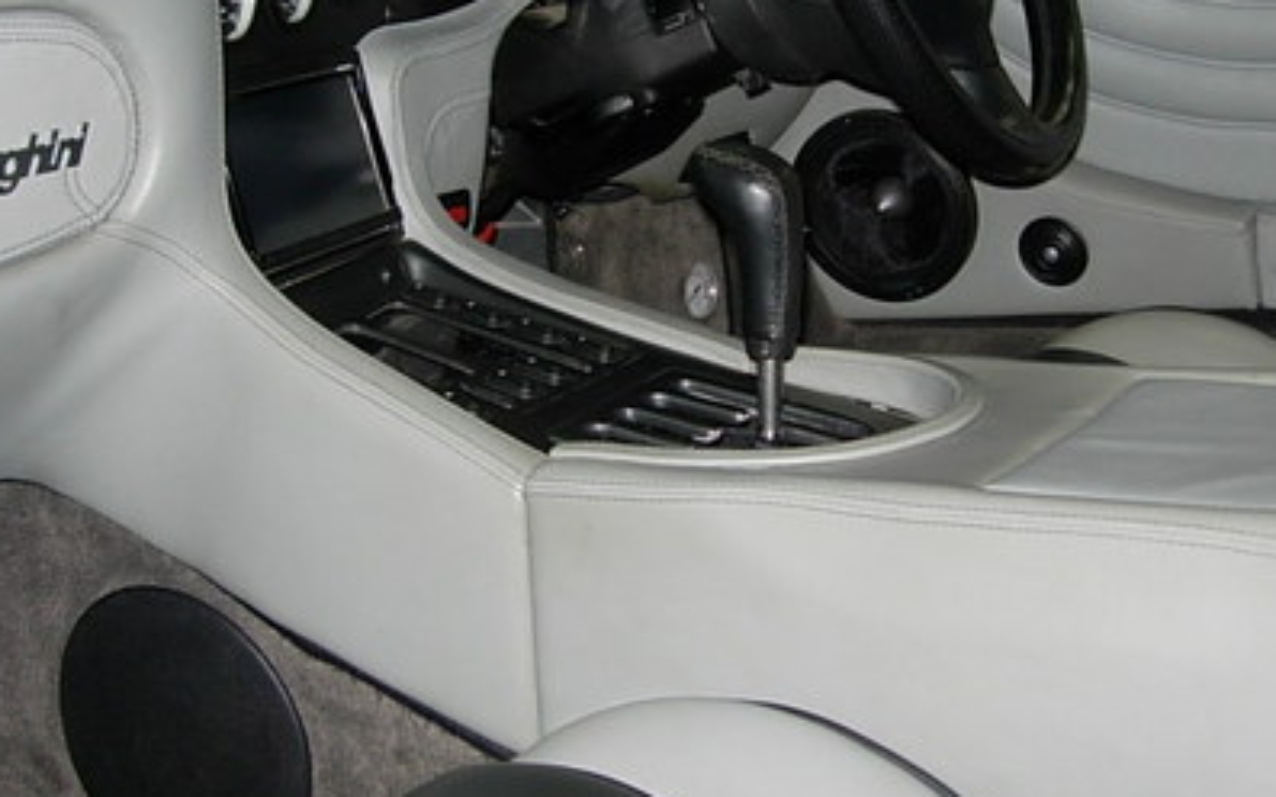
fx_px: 2260
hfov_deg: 31.5
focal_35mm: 65
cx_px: 742
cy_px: 247
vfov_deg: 19.9
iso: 79
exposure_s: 1/64
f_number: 2.8
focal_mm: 7.8
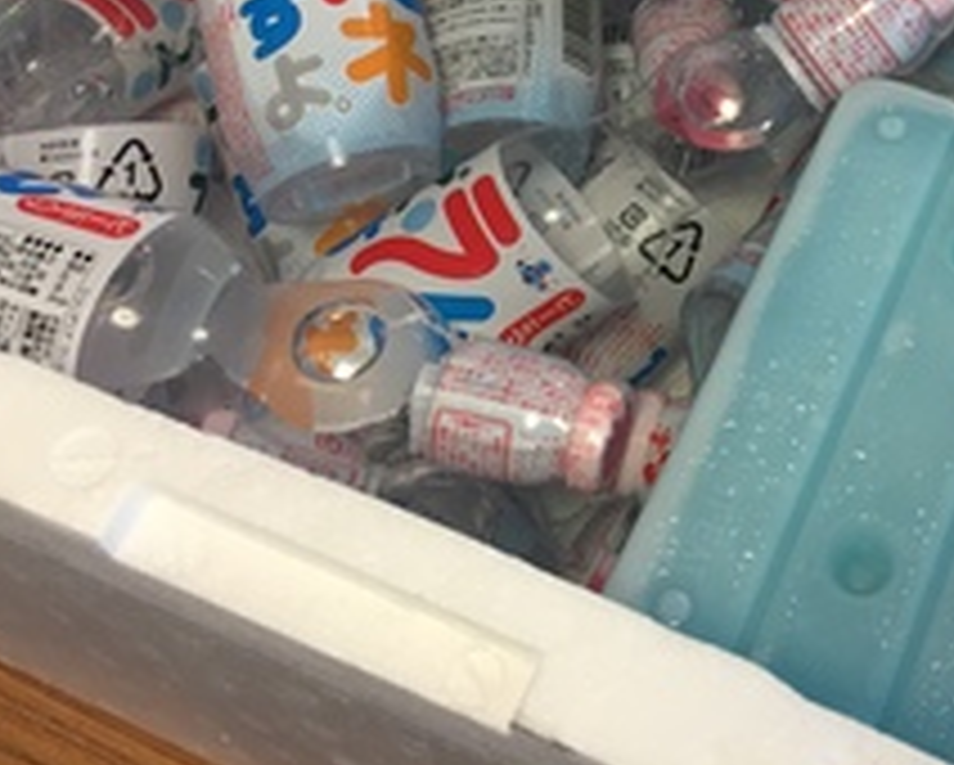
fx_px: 1696
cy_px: 16
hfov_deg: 30.4
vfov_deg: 24.4
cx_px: 806
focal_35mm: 60
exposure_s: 1/30
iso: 50
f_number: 2.2
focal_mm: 4.15
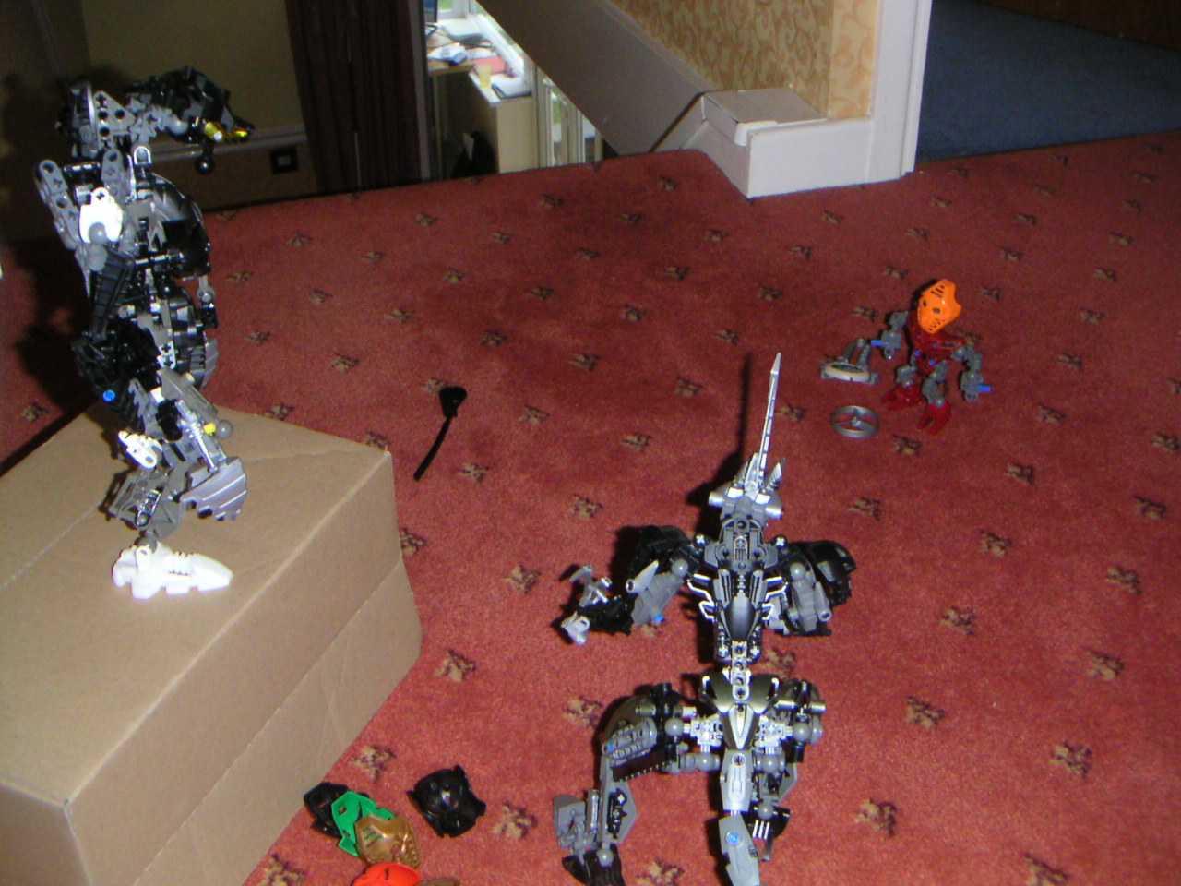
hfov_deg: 47.9
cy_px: 443
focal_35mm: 39
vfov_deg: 36.8
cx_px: 590
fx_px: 1331
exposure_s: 1/45
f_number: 6.7
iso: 200
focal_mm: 5.1
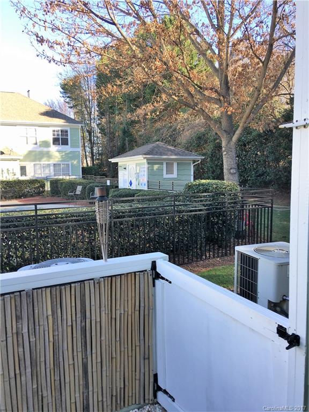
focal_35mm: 29
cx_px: 154
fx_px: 345
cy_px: 206
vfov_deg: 61.7
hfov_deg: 48.2
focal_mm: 4.15
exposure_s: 1/198
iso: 25
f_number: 2.2
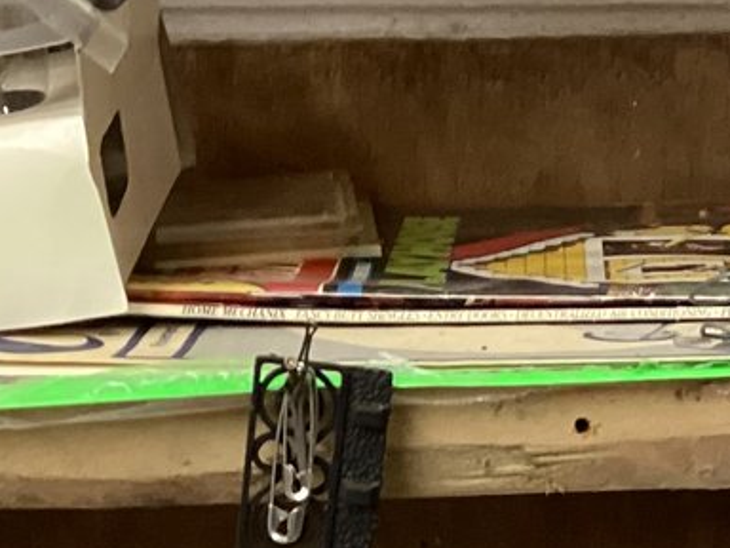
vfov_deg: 11.8
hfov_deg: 16.0
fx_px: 2573
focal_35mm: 122
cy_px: 739
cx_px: 600
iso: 320
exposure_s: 1/50
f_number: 2.4
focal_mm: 3.3
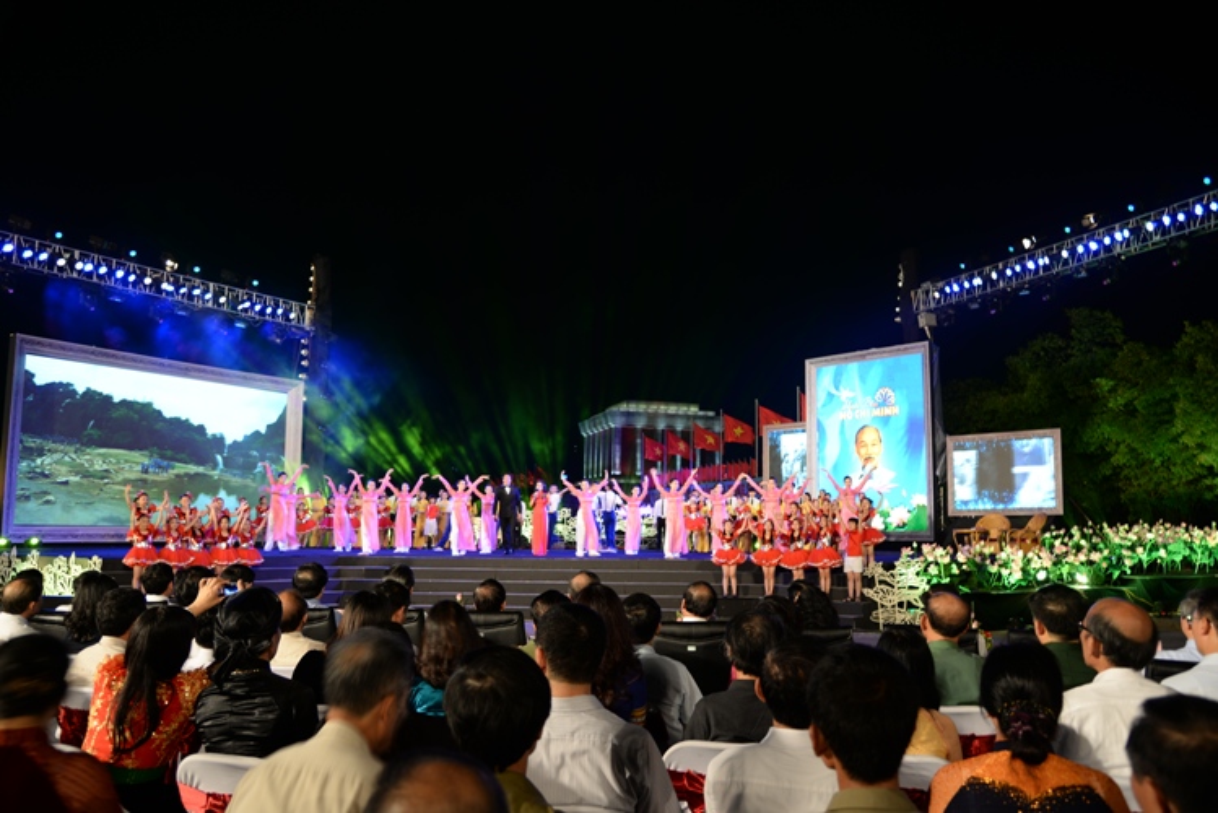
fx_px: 1015
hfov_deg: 61.9
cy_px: 406
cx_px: 609
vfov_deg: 43.6
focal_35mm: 30
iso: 100
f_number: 4
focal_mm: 30
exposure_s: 1/10
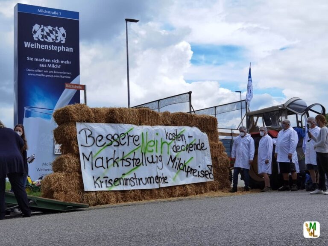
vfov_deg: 29.1
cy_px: 123
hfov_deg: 38.2
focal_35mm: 50
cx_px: 164
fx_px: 474
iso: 50
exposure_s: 1/5587
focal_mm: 6.71
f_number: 1.9
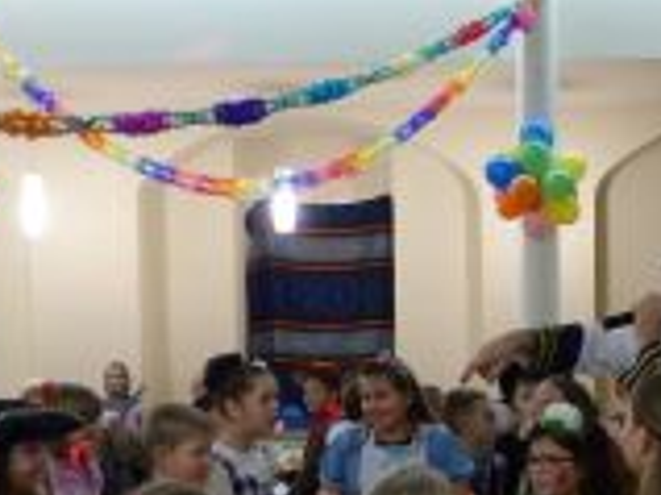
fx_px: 1202
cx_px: 507
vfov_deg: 22.9
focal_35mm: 63
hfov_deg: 30.2
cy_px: 403
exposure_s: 1/30
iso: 400
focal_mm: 4.5
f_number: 2.8
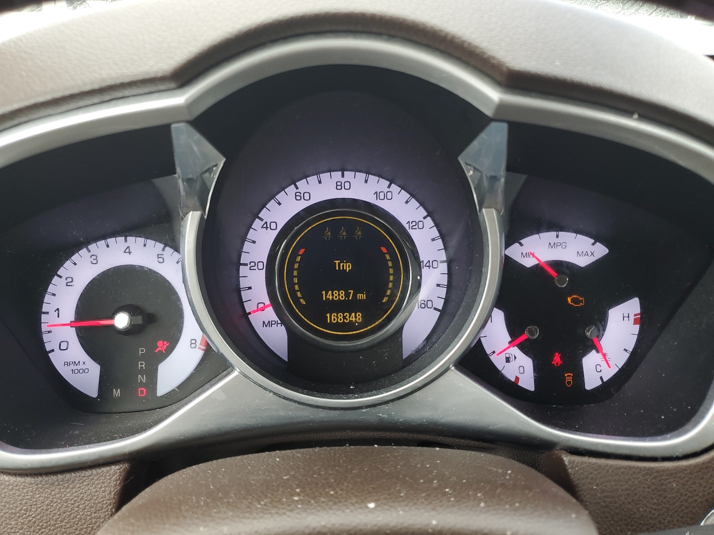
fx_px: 536
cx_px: 357
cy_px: 268
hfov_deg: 67.3
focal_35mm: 26
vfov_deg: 53.1
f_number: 1.5
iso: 53
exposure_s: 1/120
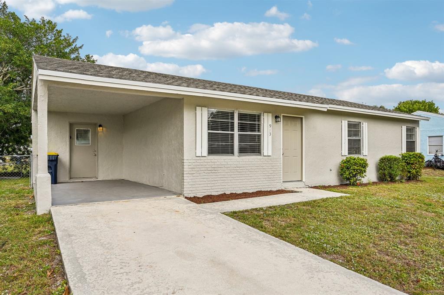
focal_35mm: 23
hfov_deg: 76.1
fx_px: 283
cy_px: 148
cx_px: 222
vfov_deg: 55.0
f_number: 8
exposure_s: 1/2000
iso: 800
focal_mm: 23
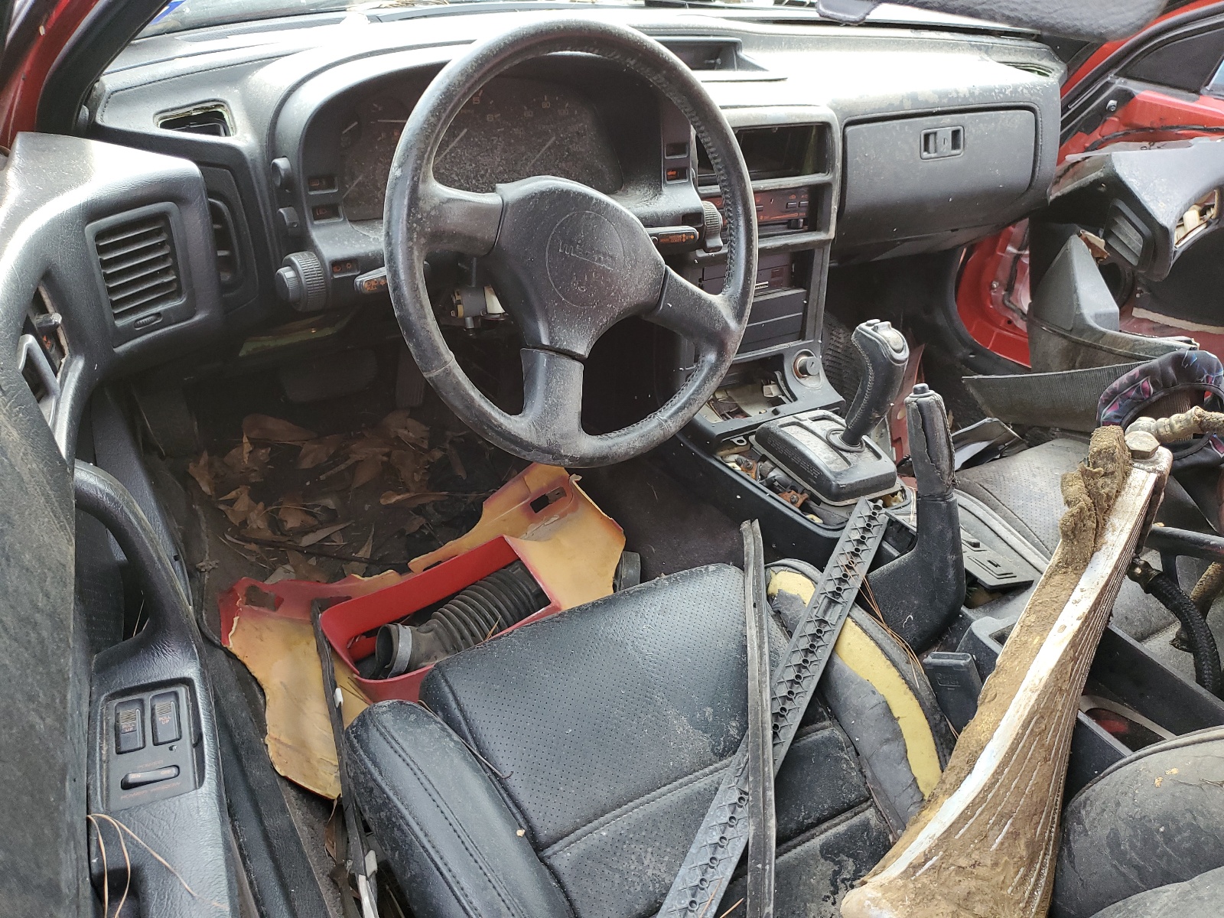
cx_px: 612
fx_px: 919
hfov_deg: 67.3
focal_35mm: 26
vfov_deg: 53.1
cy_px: 459
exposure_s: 1/120
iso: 91
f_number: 1.5
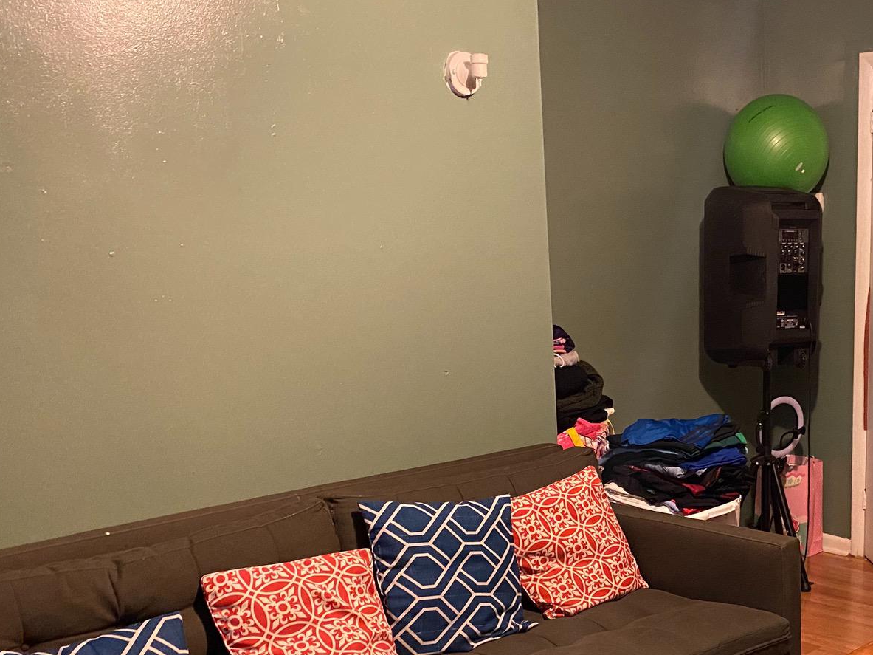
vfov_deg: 31.4
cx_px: 699
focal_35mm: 45
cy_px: 513
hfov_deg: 40.4
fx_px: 1135
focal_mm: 4.25
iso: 640
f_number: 1.8
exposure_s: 1/30
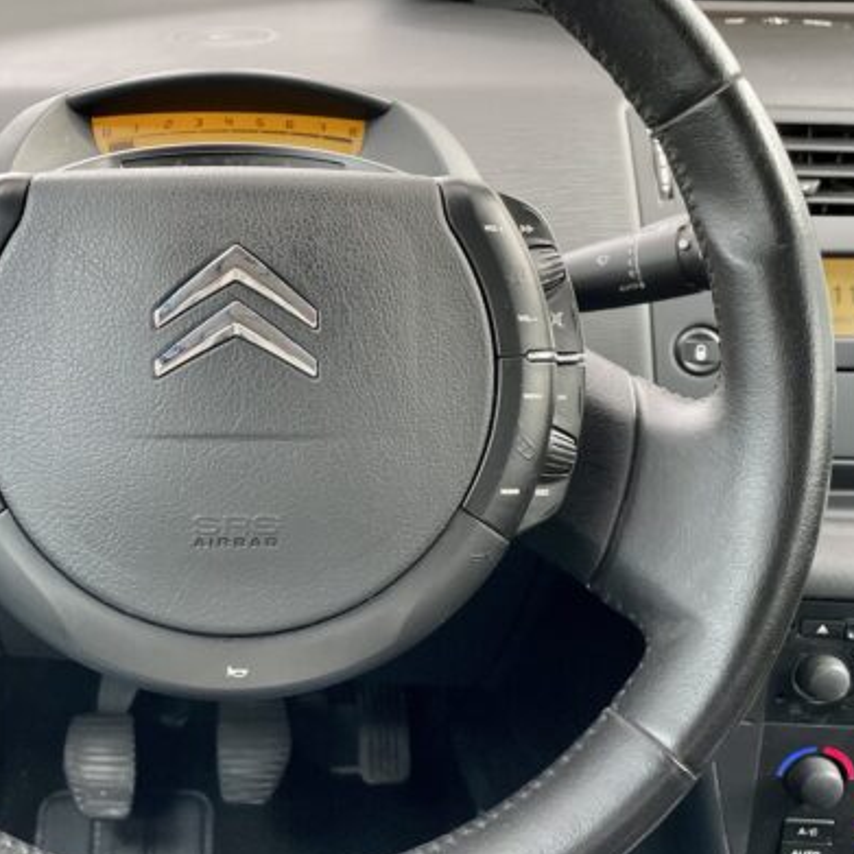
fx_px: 1312
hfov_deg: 35.6
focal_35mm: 47
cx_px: 258
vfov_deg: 36.0
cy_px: 369
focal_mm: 4.2
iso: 125
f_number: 1.6
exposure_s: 1/112
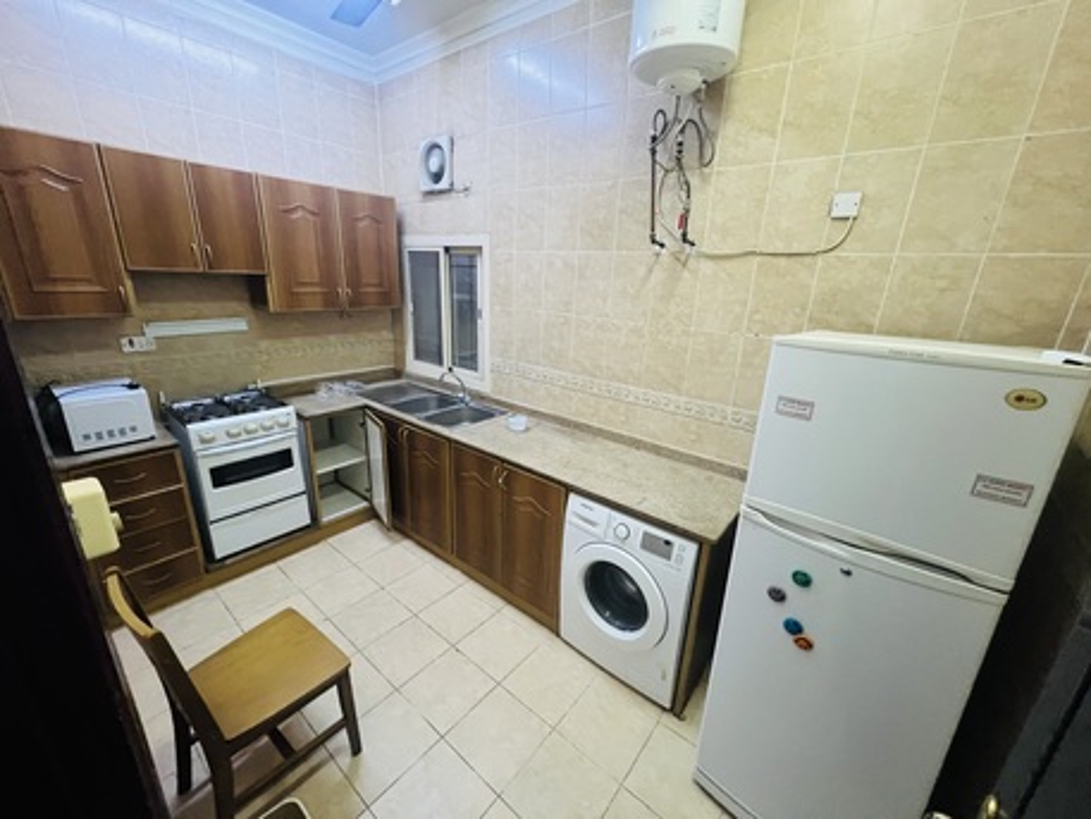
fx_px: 410
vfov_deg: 89.9
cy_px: 410
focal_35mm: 13
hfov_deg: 106.2
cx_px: 546
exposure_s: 1/50
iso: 640
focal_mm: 1.57
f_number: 1.8
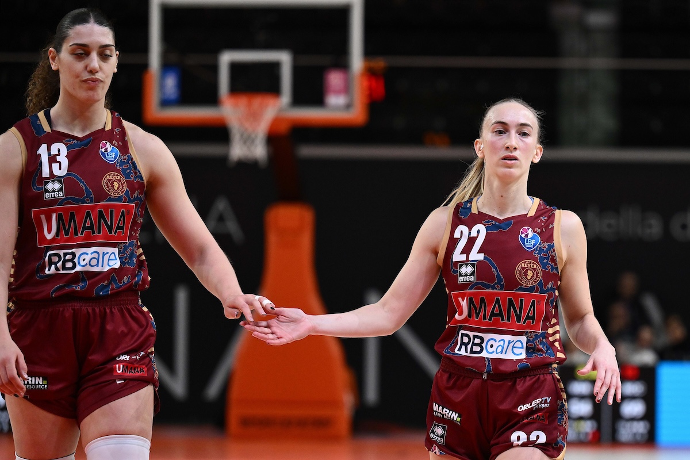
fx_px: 2491
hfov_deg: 15.8
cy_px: 230
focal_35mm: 130
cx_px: 345
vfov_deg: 10.5
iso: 2500
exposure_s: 1/1600
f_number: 2.8
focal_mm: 130
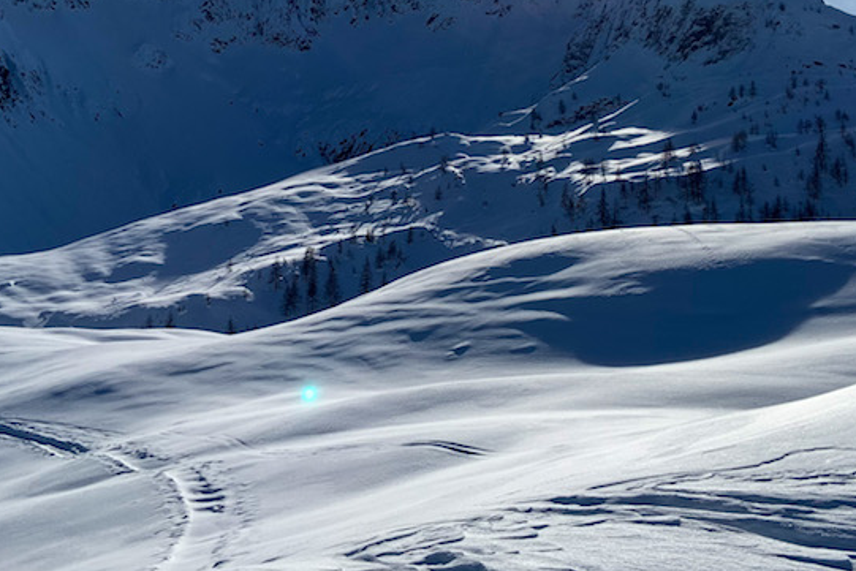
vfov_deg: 26.7
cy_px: 142
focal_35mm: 50
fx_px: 1189
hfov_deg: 39.6
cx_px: 454
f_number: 1.8
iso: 25
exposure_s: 1/8700
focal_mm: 4.25
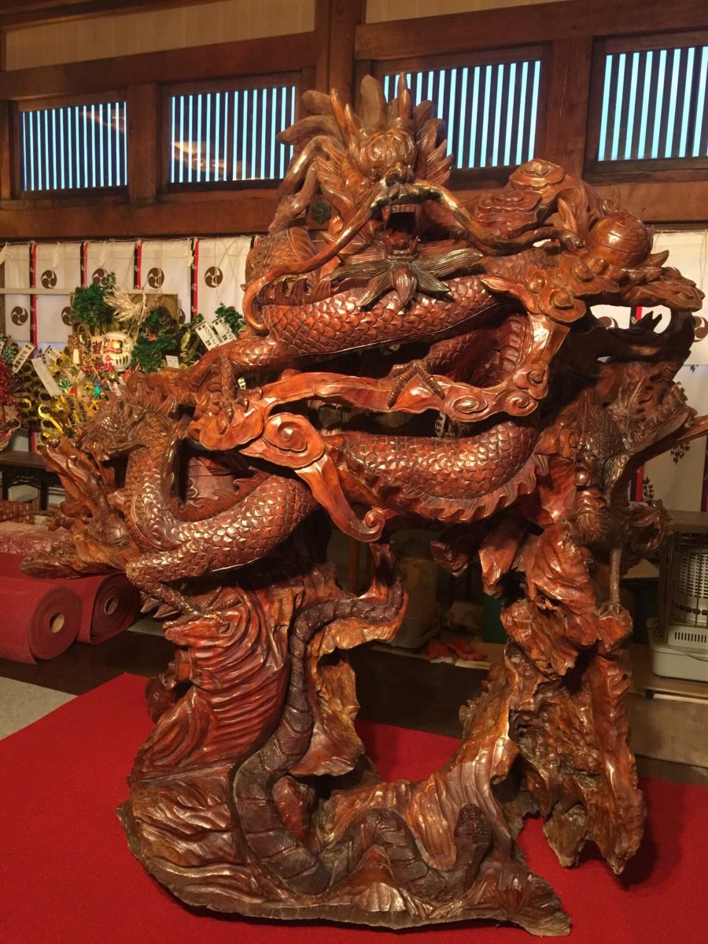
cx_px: 354
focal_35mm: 29
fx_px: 791
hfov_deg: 48.2
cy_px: 472
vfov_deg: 61.7
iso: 125
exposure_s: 1/15
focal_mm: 4.15
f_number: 2.2
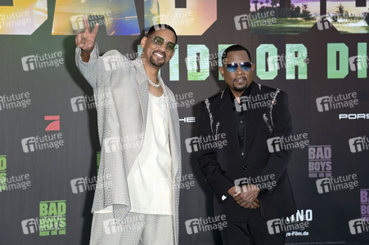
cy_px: 122
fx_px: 942
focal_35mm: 92
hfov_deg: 22.2
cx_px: 184
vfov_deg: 14.8
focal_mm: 92
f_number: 5.6
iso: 320
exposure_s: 1/250
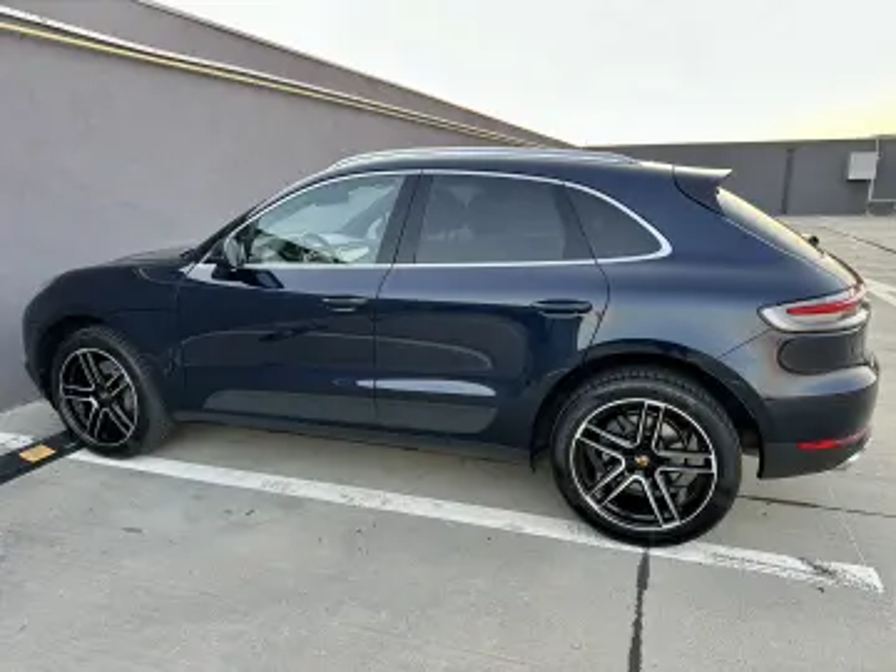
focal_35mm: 24
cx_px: 448
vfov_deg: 56.8
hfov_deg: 71.6
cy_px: 336
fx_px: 621
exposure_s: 1/121
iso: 64
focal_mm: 6.86
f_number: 1.78
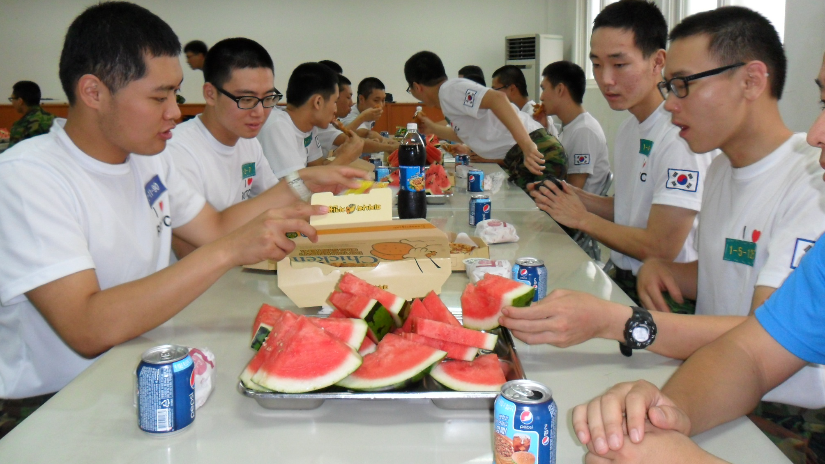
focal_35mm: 30
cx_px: 417
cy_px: 151
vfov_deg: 38.5
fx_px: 656
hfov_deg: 64.3
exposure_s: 1/45
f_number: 3.5
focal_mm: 4.9
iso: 160
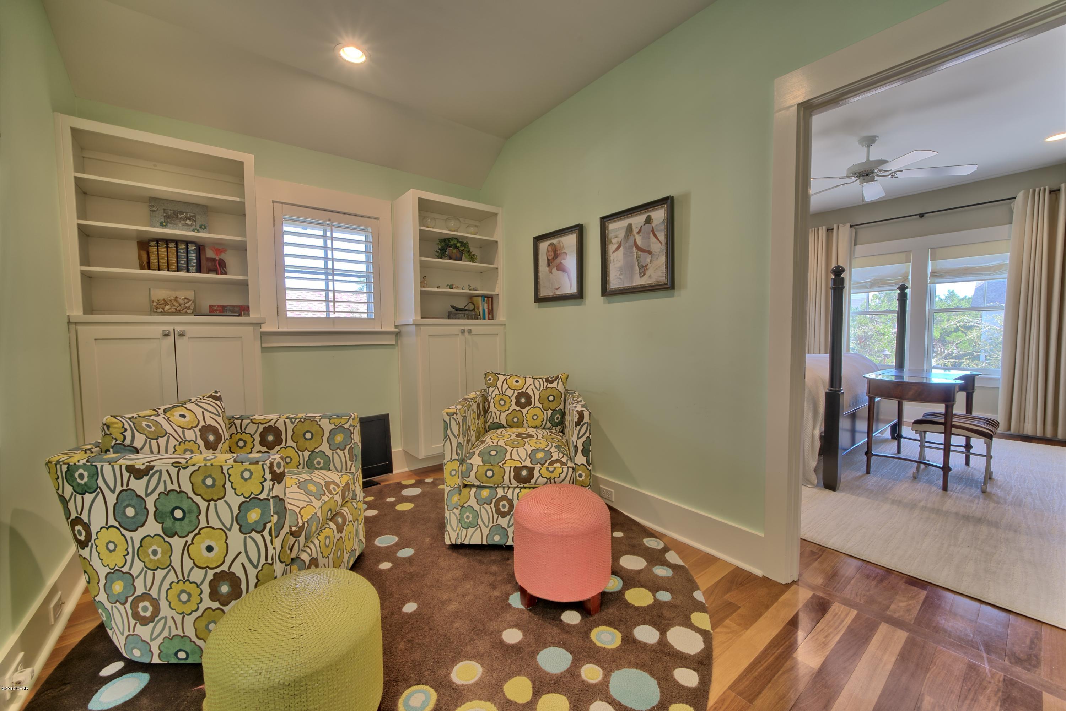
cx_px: 533
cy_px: 356
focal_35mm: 13
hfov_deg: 108.3
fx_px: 385
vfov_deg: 85.5
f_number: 13
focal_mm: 13
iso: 200
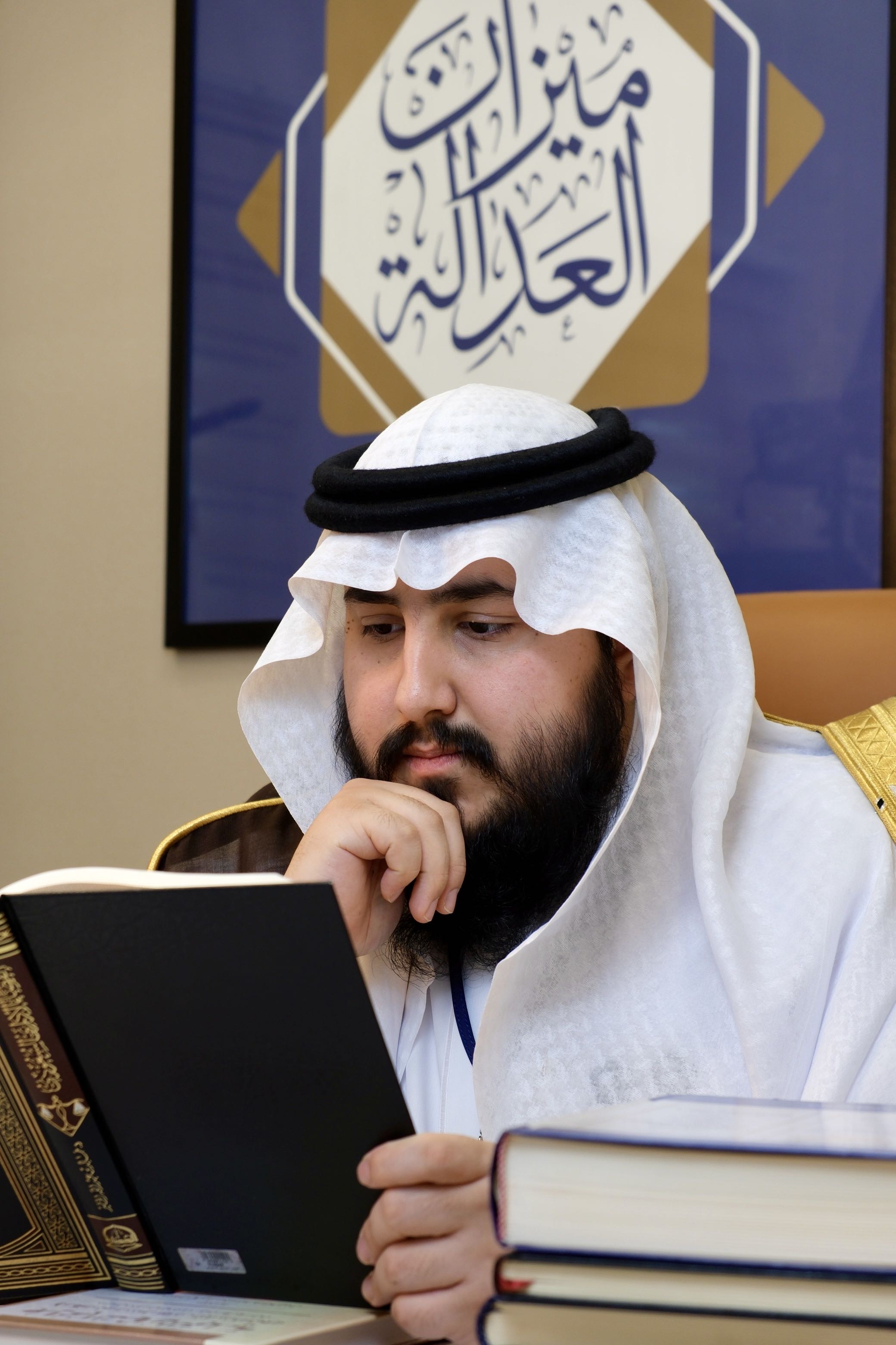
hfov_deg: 18.2
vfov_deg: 27.0
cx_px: 448
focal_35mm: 75
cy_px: 672
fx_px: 2800
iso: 500
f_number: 4.5
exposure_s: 1/60
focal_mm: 50
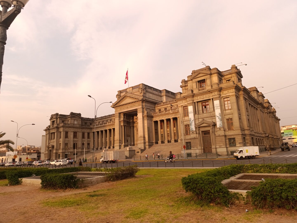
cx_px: 148
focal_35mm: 23
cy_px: 112
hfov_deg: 73.9
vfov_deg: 59.0
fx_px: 198
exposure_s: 1/114
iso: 50
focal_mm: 6.14
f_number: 1.6
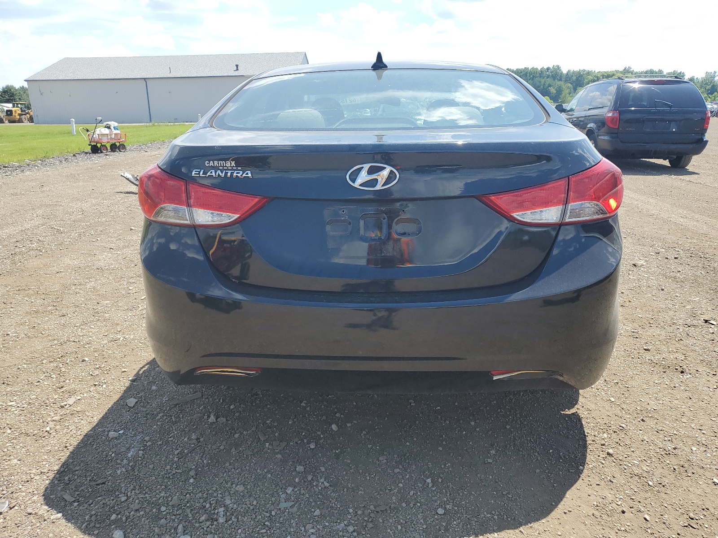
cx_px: 359
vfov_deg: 53.1
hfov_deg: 67.3
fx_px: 539
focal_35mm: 26
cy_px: 269
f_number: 1.5
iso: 50
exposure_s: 1/1667
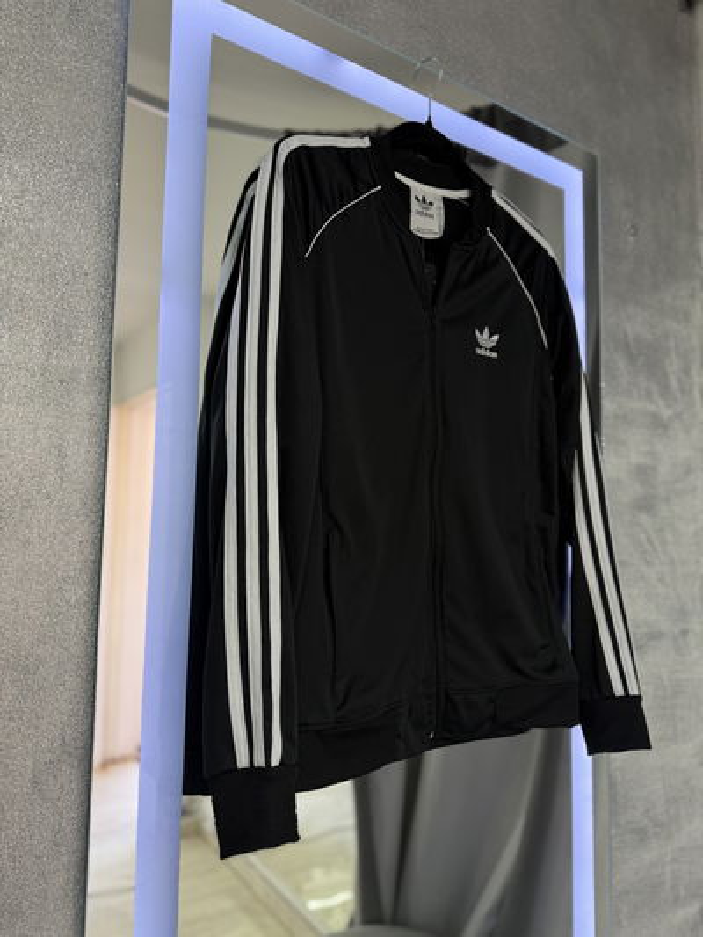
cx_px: 352
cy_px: 468
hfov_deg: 56.8
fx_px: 650
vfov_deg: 71.6
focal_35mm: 24
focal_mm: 6.76
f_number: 1.78
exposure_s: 1/50
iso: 125
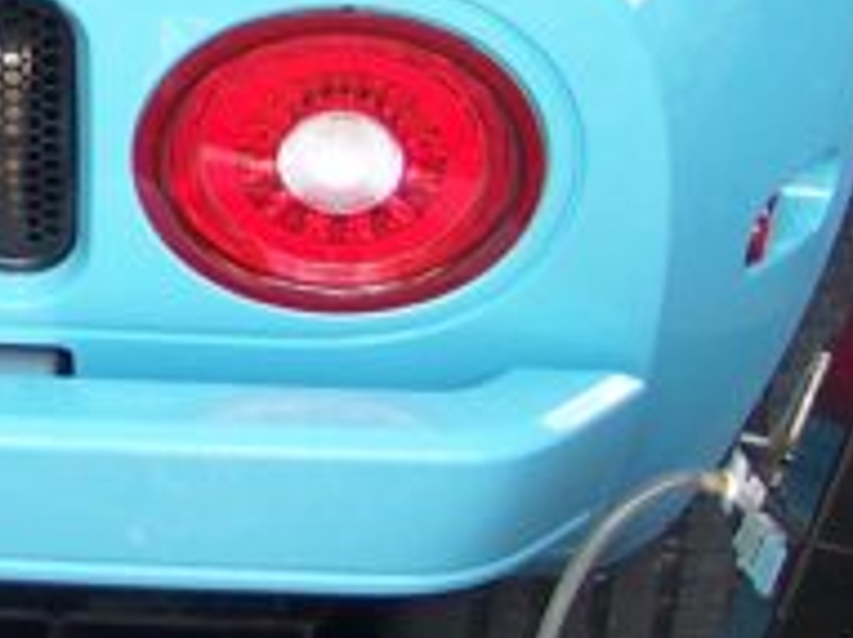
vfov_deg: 9.7
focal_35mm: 153
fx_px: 3768
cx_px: -339
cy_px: 89
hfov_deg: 12.4
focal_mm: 6.3
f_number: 2.8
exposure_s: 1/60
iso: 80
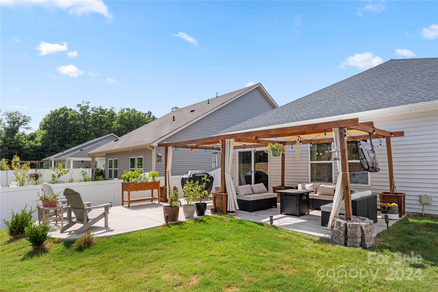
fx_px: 243
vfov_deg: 61.9
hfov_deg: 84.0
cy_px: 146
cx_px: 219
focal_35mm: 20
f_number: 10
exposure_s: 1/250
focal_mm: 20
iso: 100
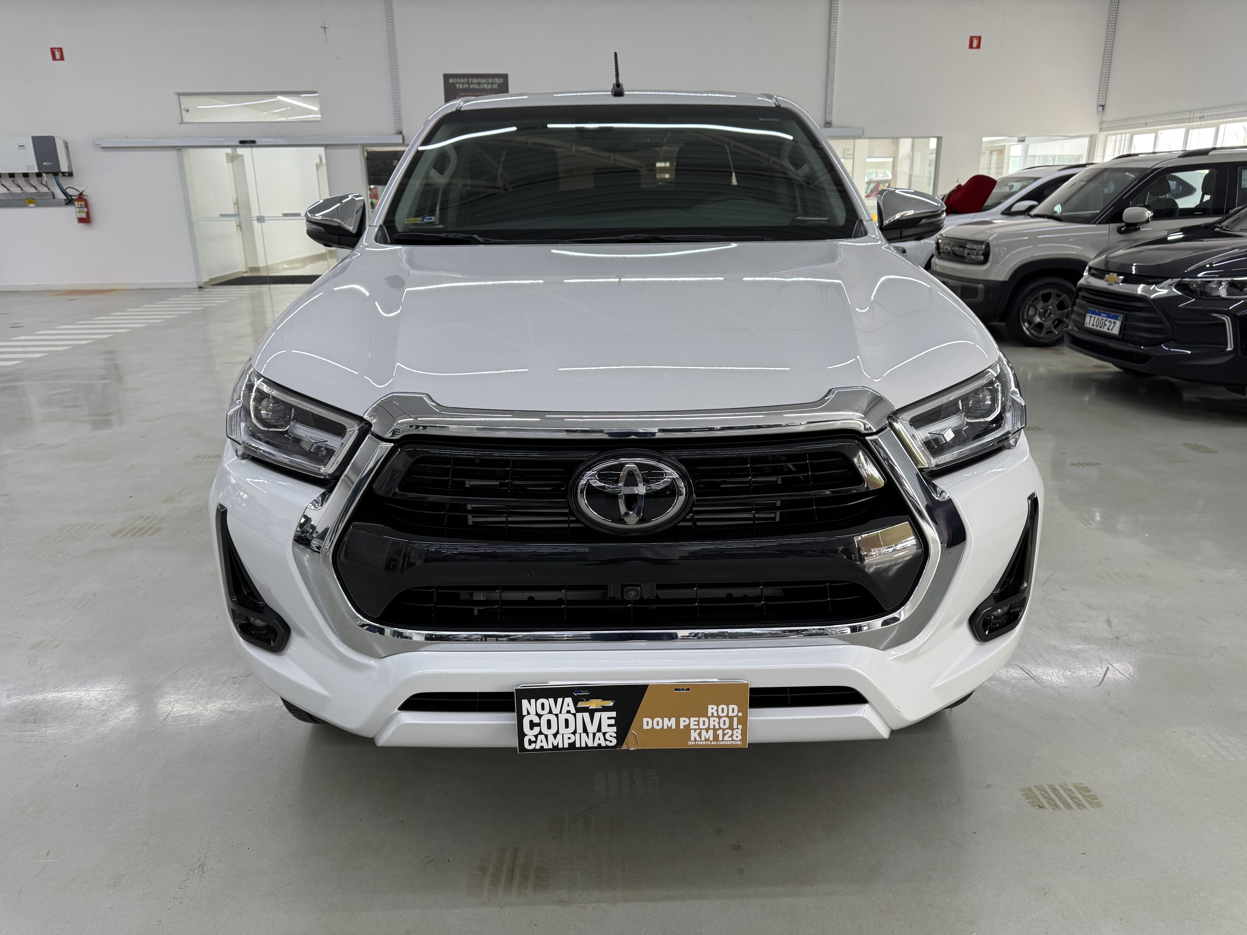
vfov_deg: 56.8
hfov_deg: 71.6
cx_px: 624
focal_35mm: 24
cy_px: 468
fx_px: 865
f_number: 1.78
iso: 100
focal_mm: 6.76
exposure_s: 1/121
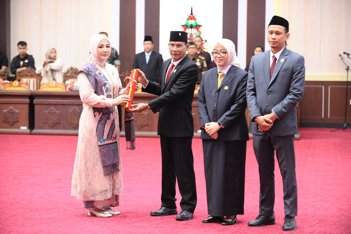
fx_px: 1023
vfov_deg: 13.0
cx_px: 176
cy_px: 117
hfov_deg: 19.5
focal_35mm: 105
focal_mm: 105
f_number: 3.5
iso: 2000
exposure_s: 1/80
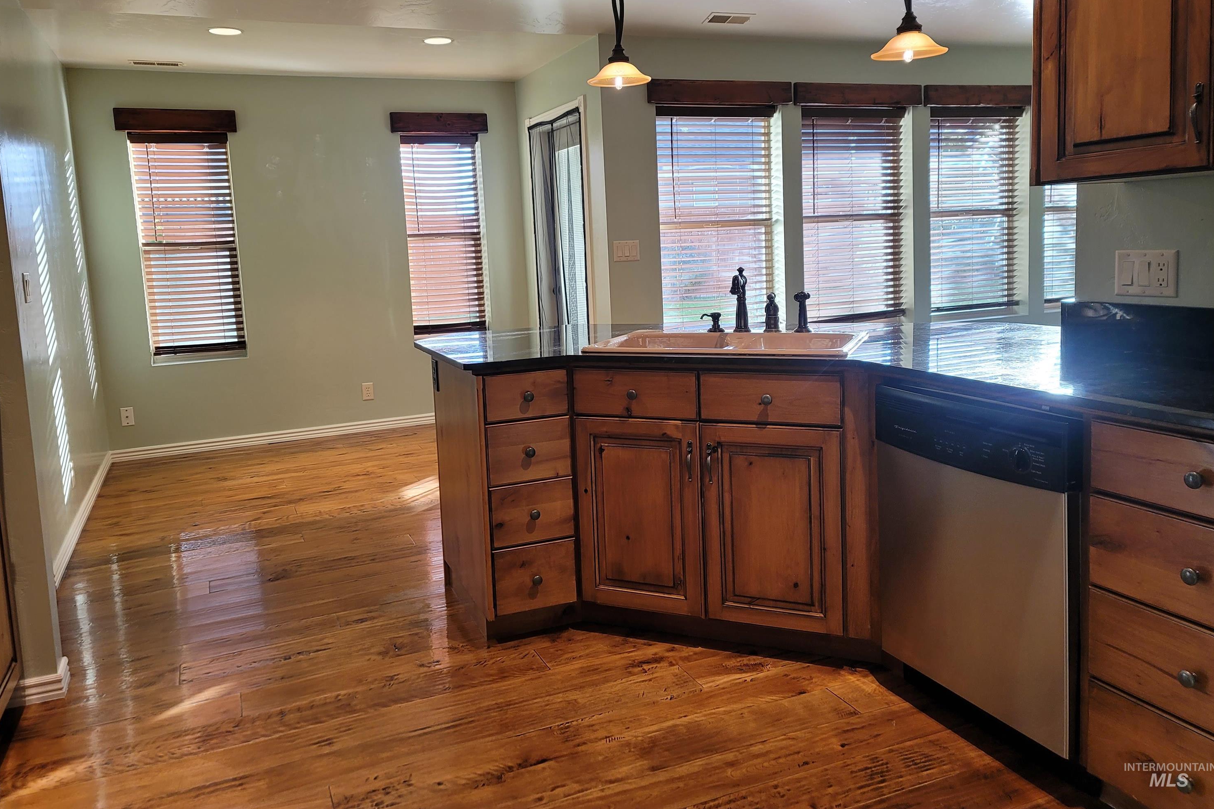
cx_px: 589
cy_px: 337
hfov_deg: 67.4
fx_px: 910
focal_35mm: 27
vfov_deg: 47.7
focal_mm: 7
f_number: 1.8
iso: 100
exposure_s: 1/120
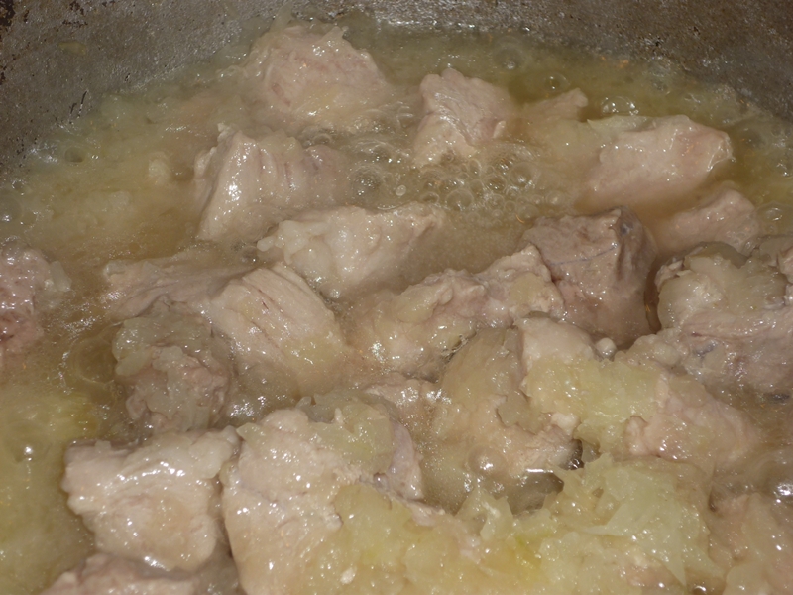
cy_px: 298
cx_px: 396
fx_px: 2016
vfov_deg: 16.8
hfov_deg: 22.3
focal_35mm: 88
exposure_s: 1/50
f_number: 4.6
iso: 100
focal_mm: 14.6
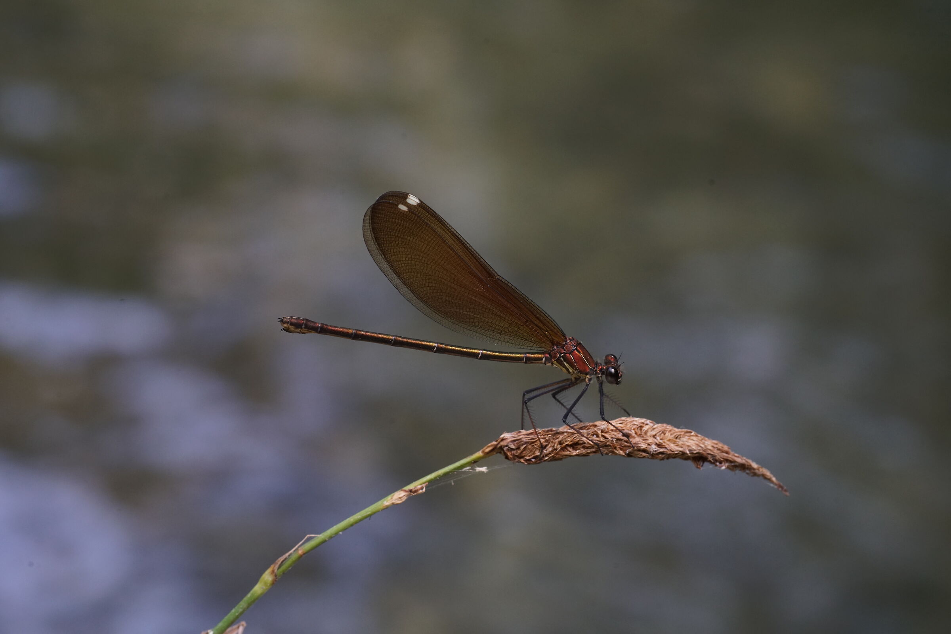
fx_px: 2378
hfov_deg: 22.6
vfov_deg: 15.2
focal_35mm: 90
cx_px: 476
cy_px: 317
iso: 1250
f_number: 10
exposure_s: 1/100
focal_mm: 90
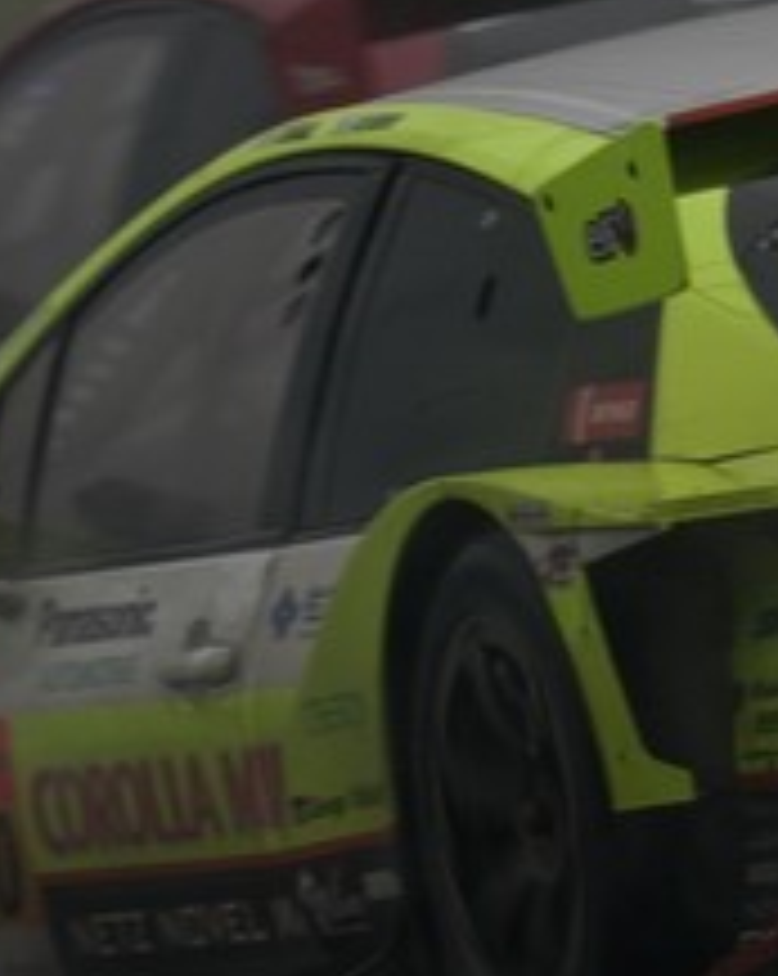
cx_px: 913
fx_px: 53994
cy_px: 292
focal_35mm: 1872
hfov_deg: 0.8
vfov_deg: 1.0
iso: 800
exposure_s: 1/250
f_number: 9
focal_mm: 600
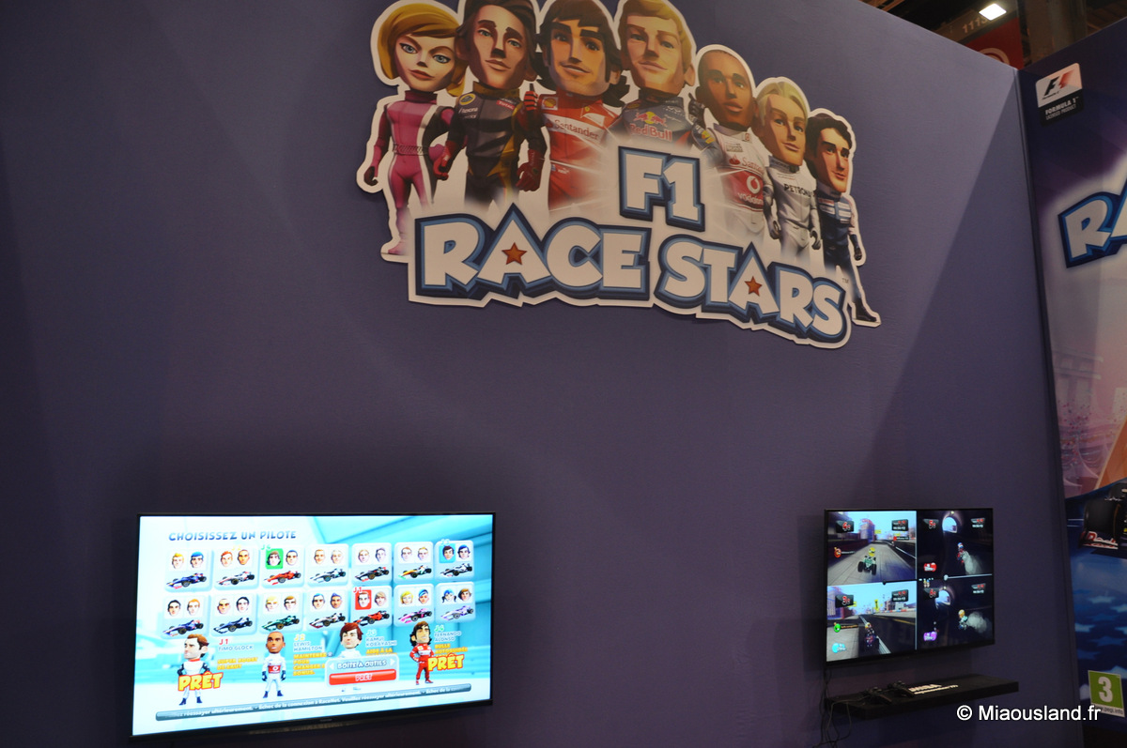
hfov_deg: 67.4
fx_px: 844
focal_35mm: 27
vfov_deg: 47.8
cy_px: 374
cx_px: 564
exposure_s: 1/25
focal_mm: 18
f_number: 5
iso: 400
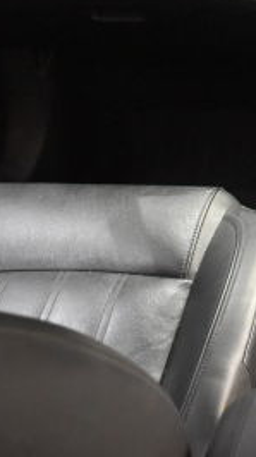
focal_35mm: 68
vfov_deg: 30.4
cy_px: 107
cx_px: 421
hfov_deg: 15.8
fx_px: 823
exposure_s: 1/60
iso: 4500
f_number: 3.5
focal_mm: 18
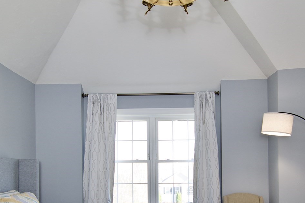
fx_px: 318
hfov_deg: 51.2
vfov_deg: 34.0
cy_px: 172
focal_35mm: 38
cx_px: 160
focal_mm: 11.5
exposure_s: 1/80
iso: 400
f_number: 4
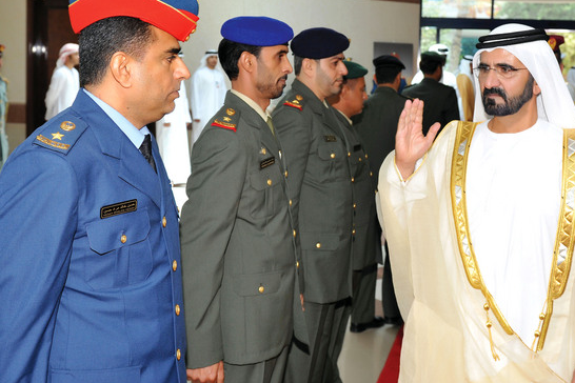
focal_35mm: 34
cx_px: 320
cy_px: 188
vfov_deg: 38.9
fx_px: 543
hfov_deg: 55.7
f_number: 4.5
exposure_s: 1/250
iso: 400
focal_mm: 29
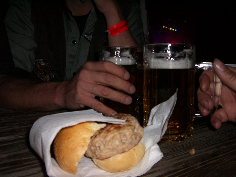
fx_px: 259
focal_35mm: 38
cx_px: 118
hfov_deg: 49.0
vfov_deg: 37.7
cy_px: 88
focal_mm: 6.2
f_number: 2.7
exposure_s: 1/60
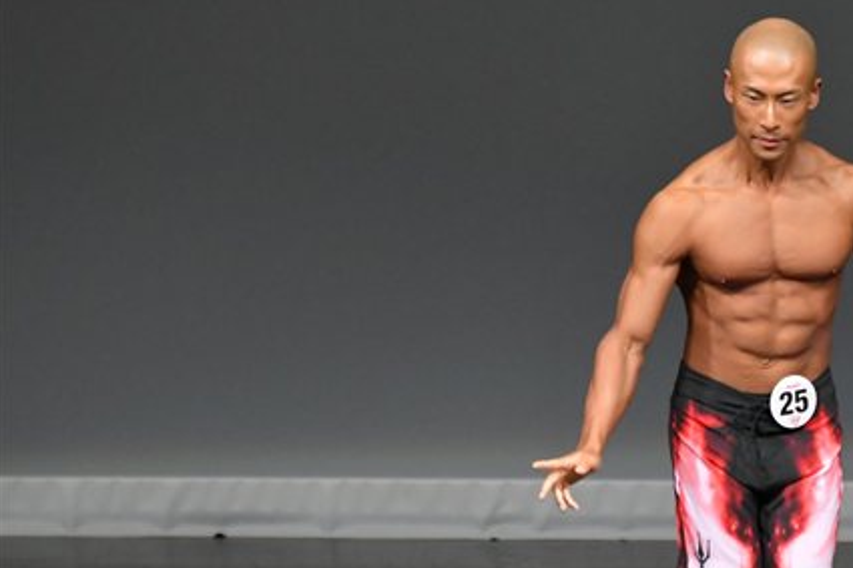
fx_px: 14897
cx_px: 776
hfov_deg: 3.3
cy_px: 432
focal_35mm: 629
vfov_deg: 2.2
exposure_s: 1/400
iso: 4000
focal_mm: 230
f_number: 5.6
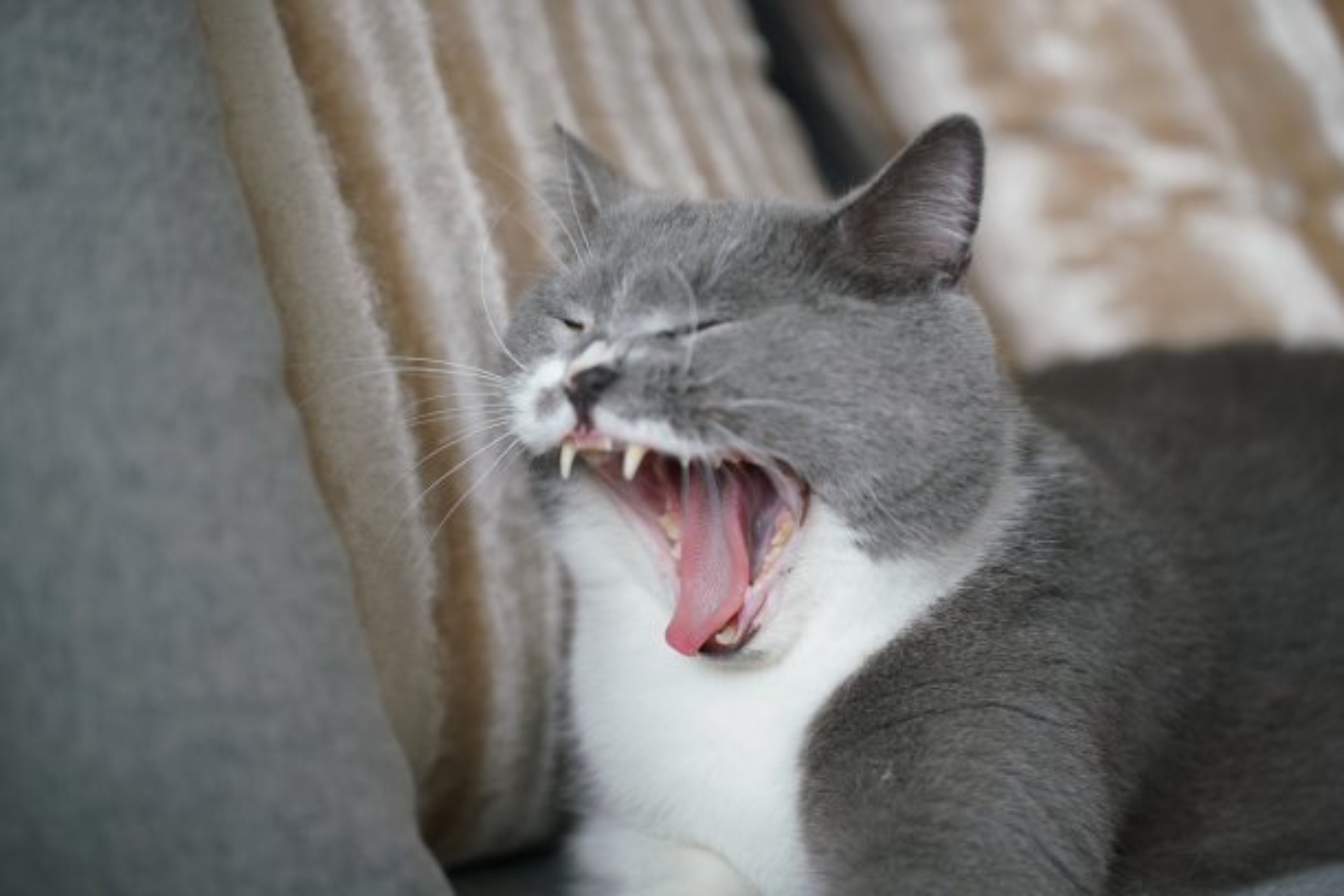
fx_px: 3733
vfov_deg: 13.7
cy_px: 448
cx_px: 672
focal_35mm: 100
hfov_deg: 20.4
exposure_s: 1/250
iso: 320
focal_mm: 100
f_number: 2.8
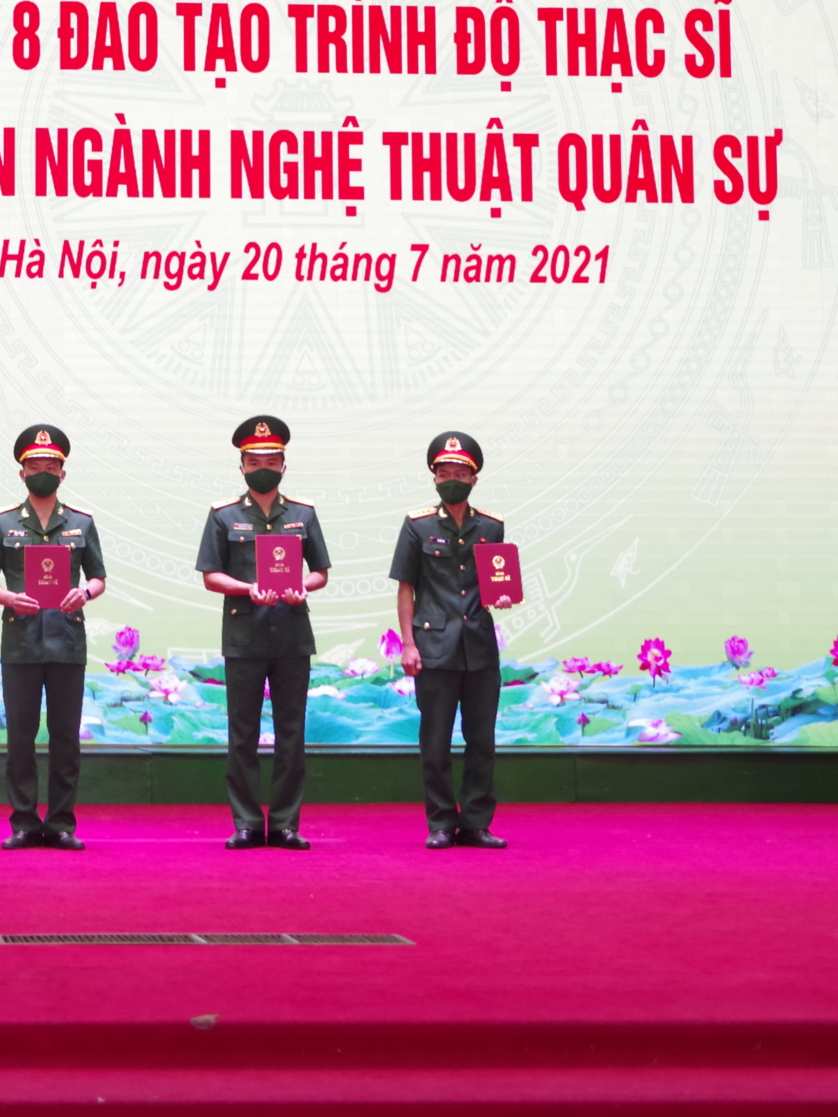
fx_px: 2647
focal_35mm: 82
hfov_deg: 17.3
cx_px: -125
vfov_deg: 23.7
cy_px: 347
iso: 800
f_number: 5.6
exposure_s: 1/40
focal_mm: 24
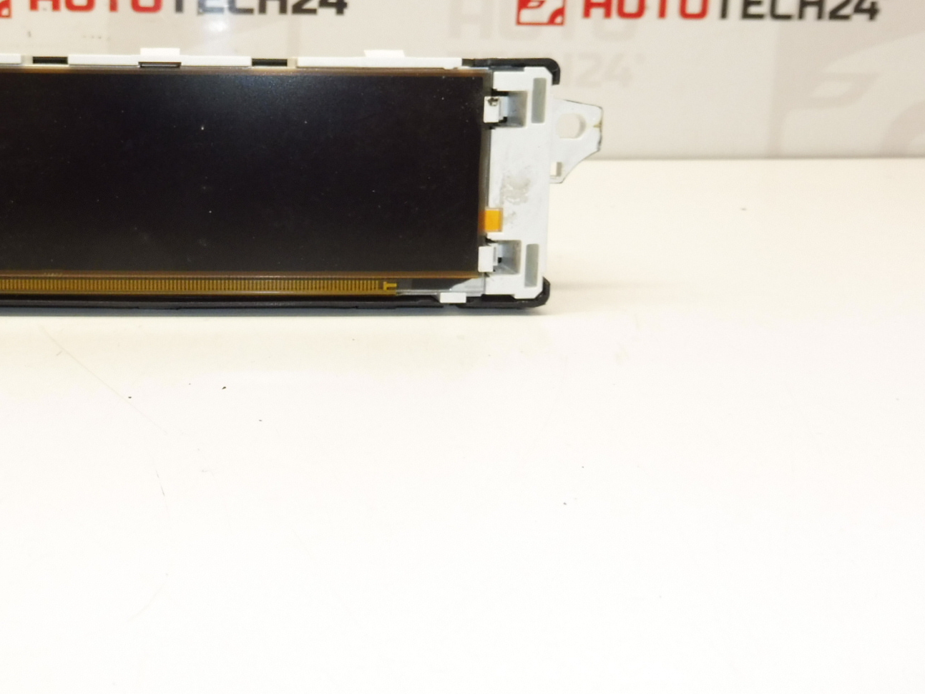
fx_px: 1016
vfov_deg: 36.9
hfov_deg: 46.7
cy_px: 181
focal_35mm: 38
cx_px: 202
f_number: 3.5
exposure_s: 1/60
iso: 200
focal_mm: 4.3
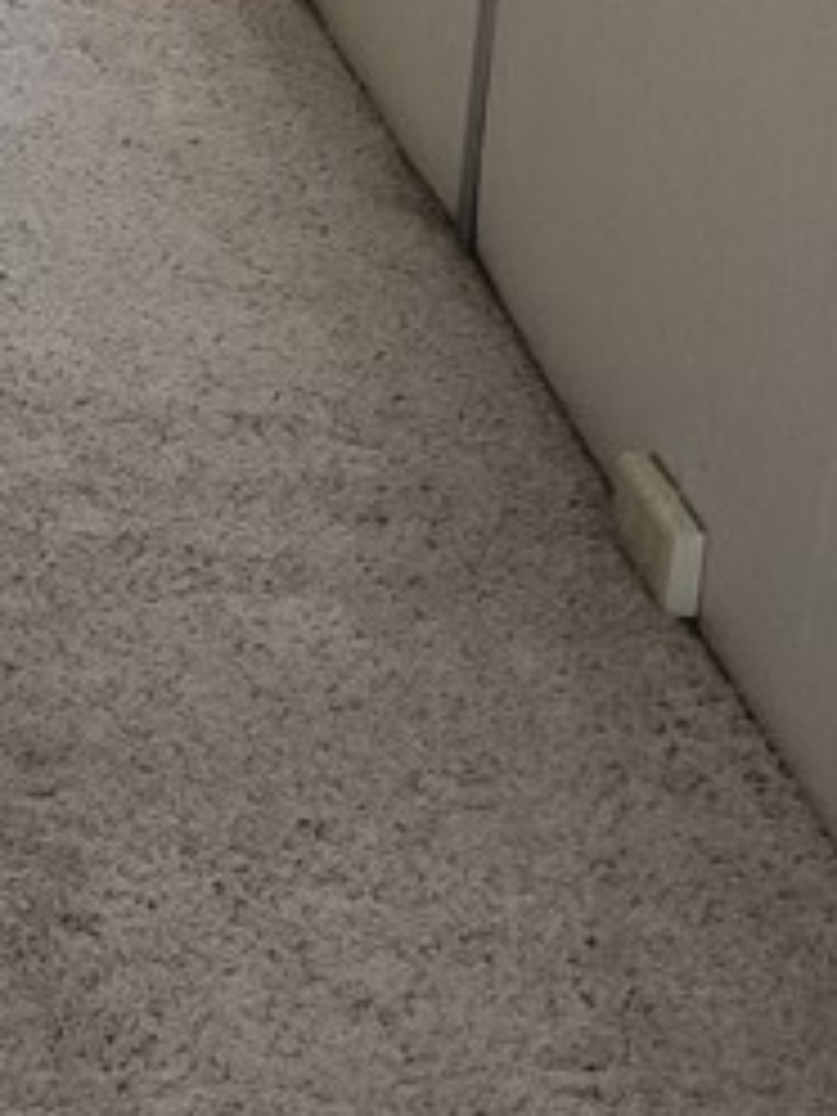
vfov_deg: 19.3
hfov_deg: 14.1
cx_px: -598
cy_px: -284
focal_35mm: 95
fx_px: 3063
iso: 125
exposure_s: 1/40
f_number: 1.8
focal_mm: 6.4
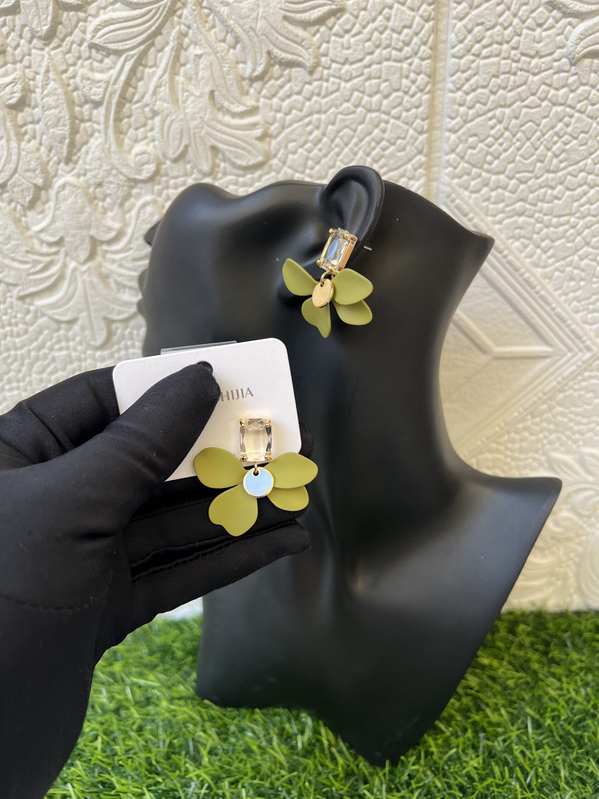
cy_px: 400
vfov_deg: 67.3
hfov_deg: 53.1
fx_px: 600
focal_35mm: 26
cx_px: 300
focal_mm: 5.7
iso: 50
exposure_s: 1/121
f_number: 1.5
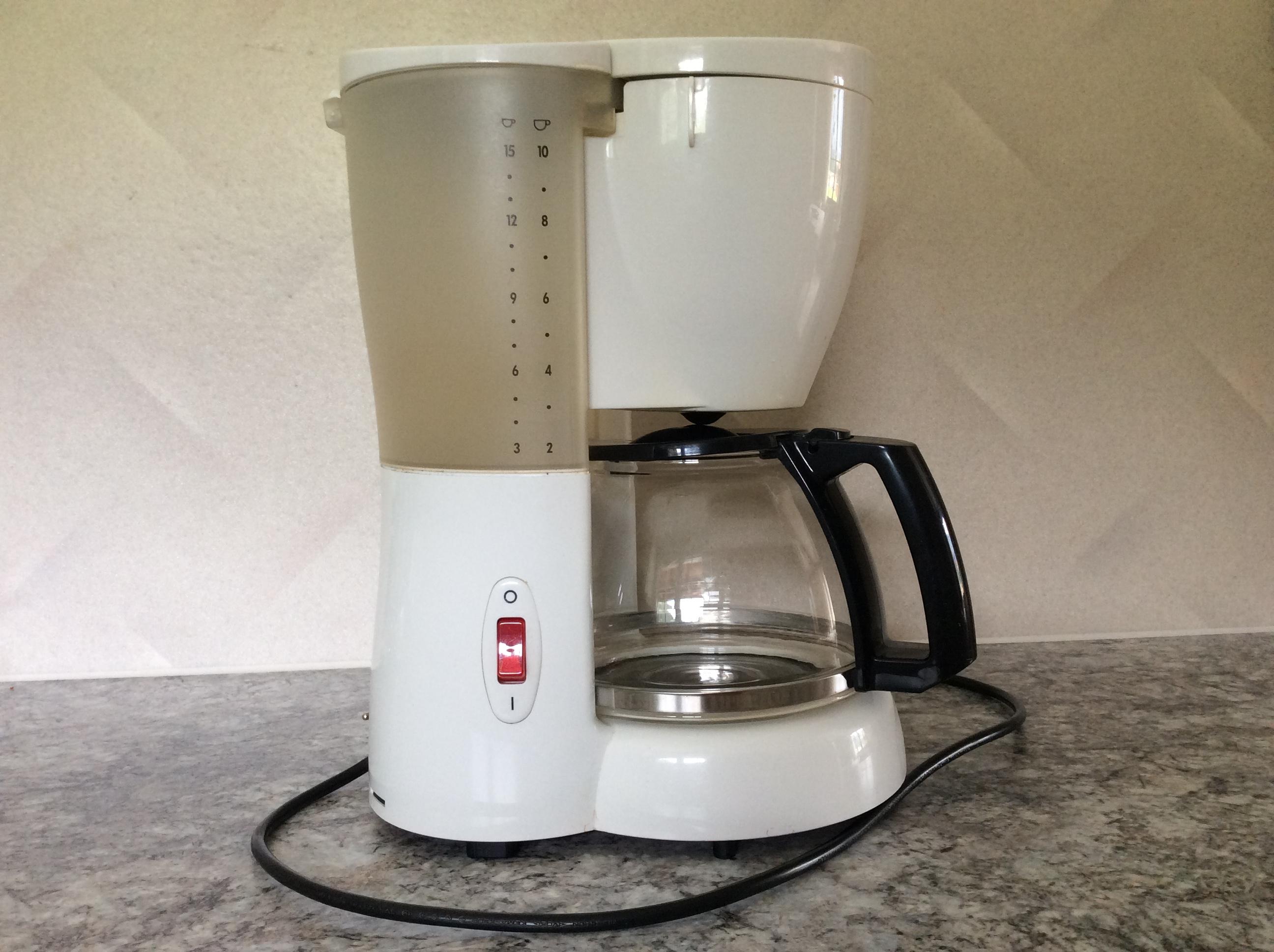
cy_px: 476
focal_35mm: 32
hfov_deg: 56.9
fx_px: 1176
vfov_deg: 44.1
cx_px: 637
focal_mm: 3.3
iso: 64
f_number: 2.4
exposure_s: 1/25
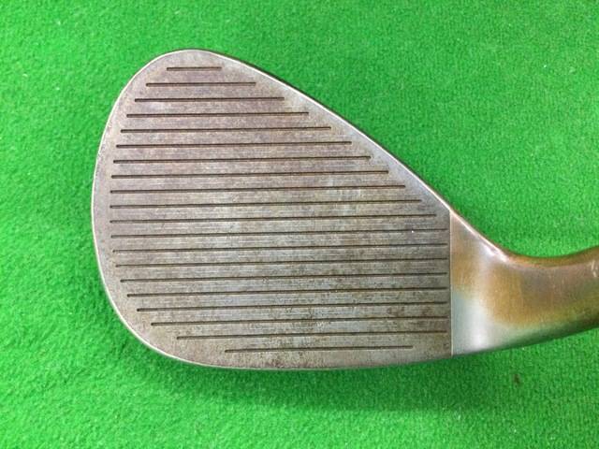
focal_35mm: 31
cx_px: 300
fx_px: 536
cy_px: 224
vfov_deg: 45.4
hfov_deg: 58.4
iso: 200
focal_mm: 3.3
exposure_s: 1/30
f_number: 2.4
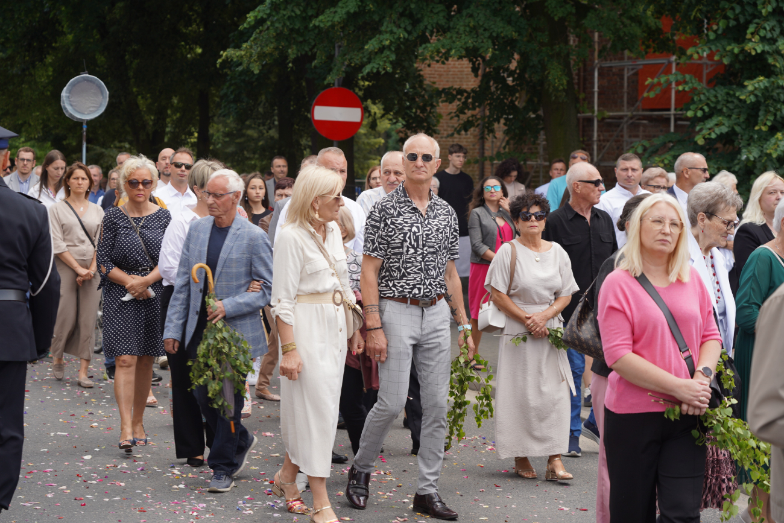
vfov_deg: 16.7
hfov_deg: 24.8
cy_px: 262
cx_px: 392
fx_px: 1786
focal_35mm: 82
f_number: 5
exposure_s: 1/160
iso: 100
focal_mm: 82
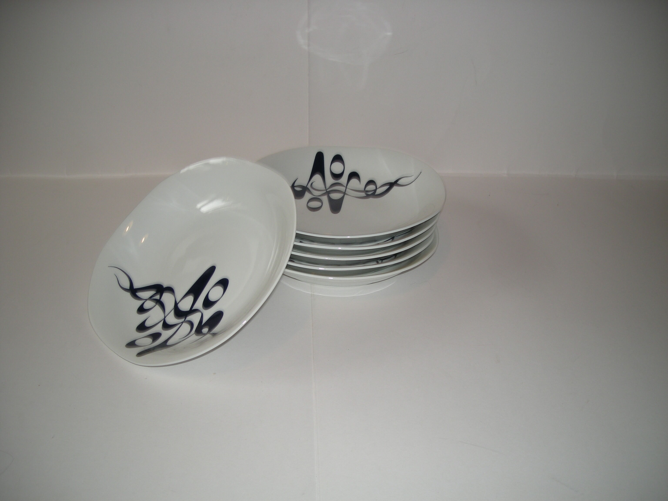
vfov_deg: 40.7
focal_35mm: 35
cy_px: 250
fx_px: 675
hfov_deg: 52.6
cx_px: 334
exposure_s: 1/60
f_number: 2.8
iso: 50
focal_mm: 5.7
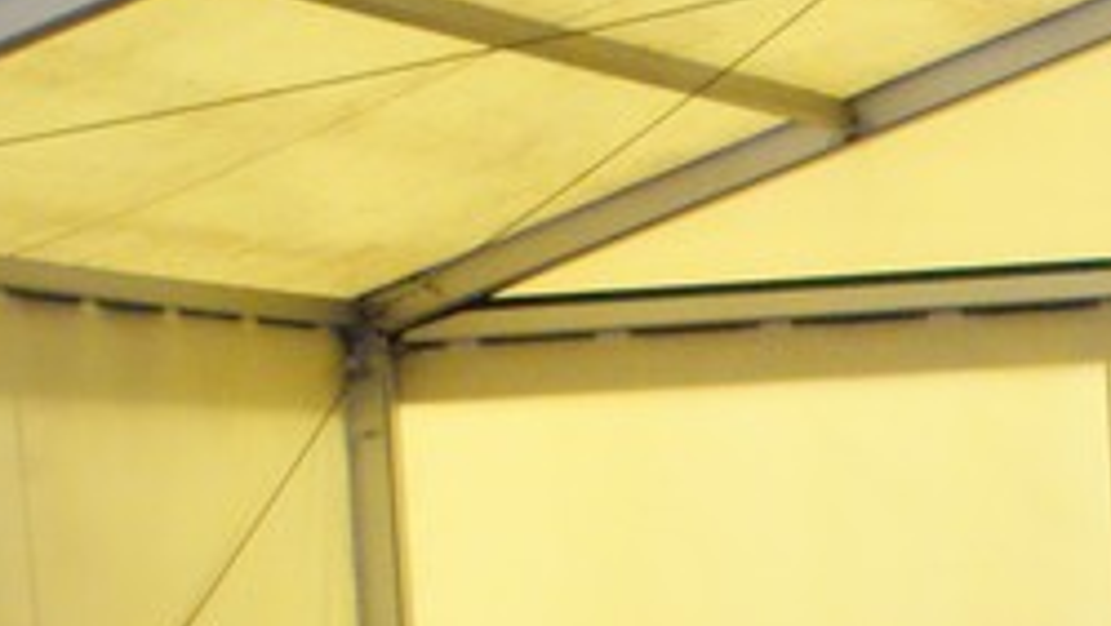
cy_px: 1094
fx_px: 6488
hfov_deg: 9.4
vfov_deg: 5.5
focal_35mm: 220
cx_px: 1840
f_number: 5.6
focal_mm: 35
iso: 1600
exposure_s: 1/40
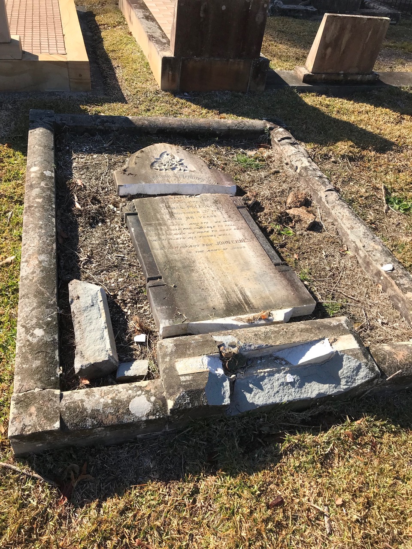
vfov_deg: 63.4
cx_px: 206
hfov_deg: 49.7
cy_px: 274
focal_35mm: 28
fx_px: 444
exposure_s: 1/1100
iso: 20
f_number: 1.8
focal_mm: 3.99
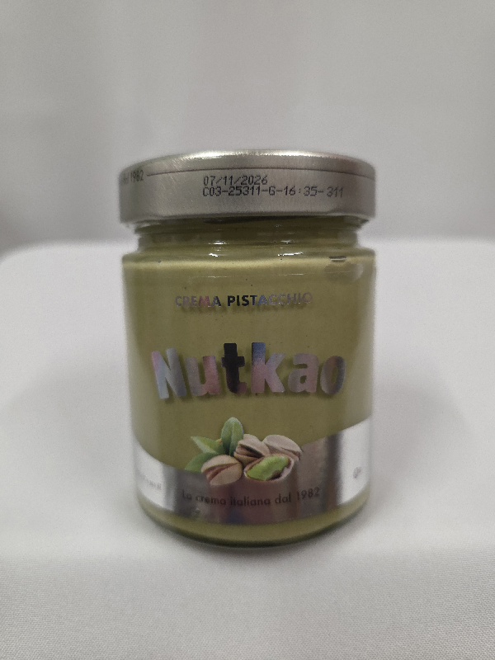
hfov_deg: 58.9
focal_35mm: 23
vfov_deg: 73.9
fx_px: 439
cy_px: 330
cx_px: 248
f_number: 1.7
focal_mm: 6.3
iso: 400
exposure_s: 1/101
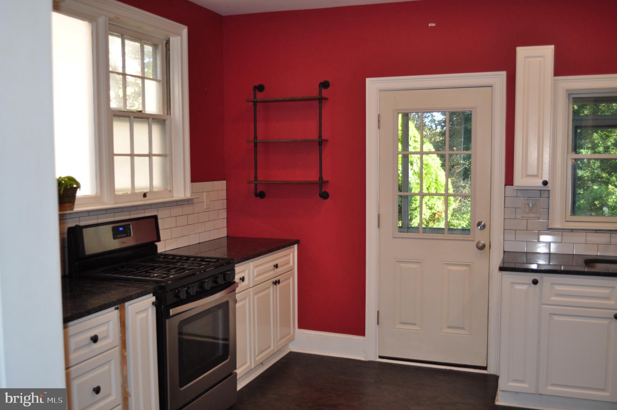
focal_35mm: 36
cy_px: 205
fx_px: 616
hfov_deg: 53.2
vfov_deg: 36.8
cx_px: 308
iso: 450
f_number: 4
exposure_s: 1/125
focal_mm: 24
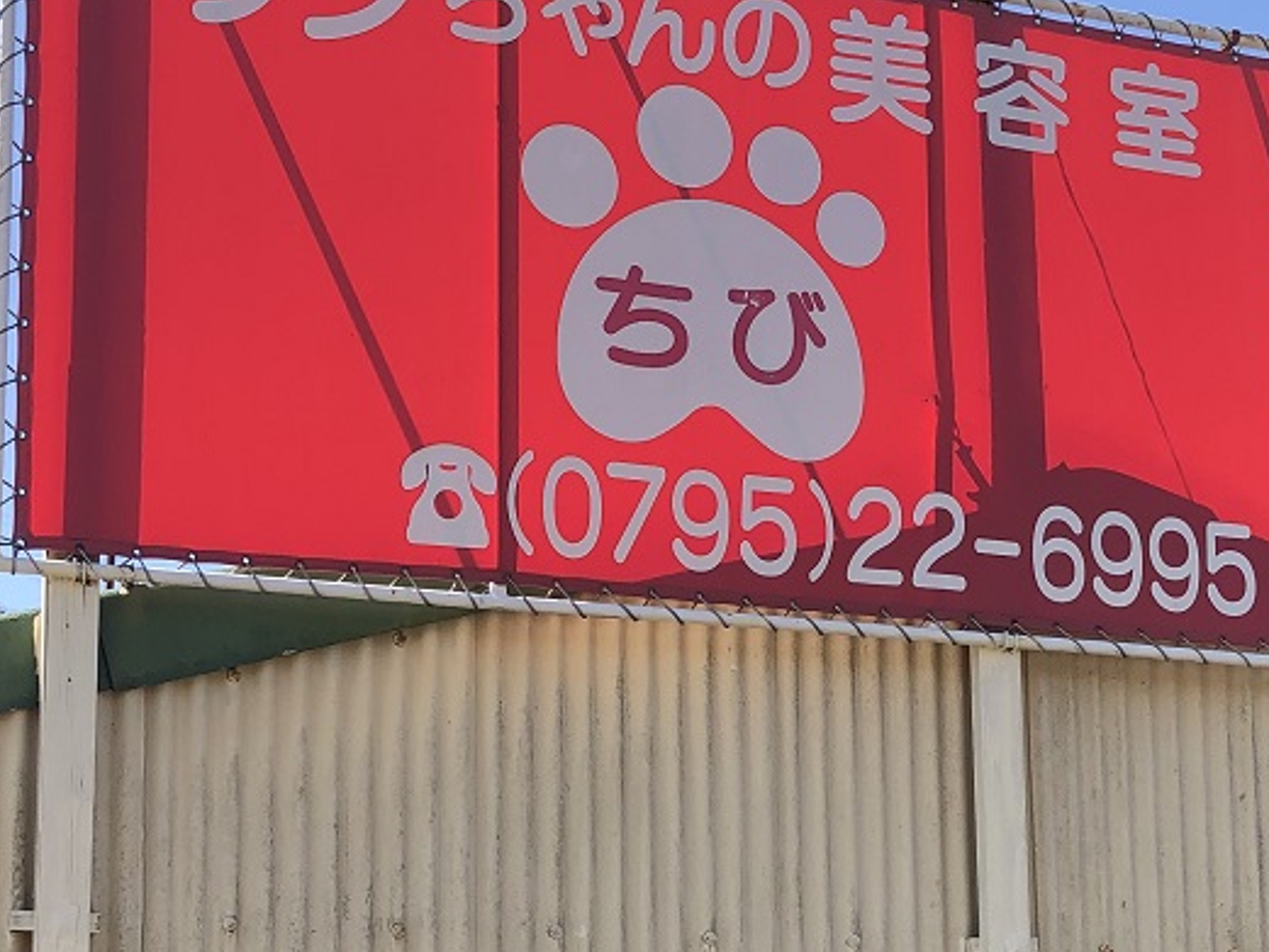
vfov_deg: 33.3
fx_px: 1577
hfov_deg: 43.8
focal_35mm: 43
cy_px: 326
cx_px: 626
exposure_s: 1/972
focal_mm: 4
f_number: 1.8
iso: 20
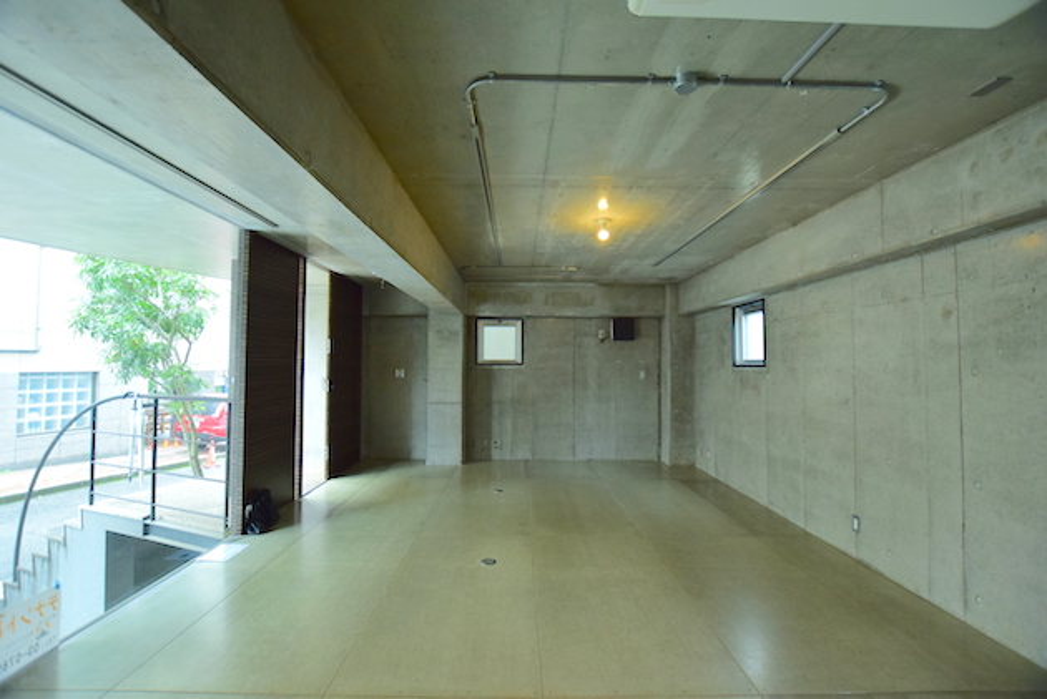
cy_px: 350
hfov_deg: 100.4
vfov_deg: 77.4
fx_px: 437
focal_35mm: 15
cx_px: 524
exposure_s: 1/200
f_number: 3.5
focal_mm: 10
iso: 1100
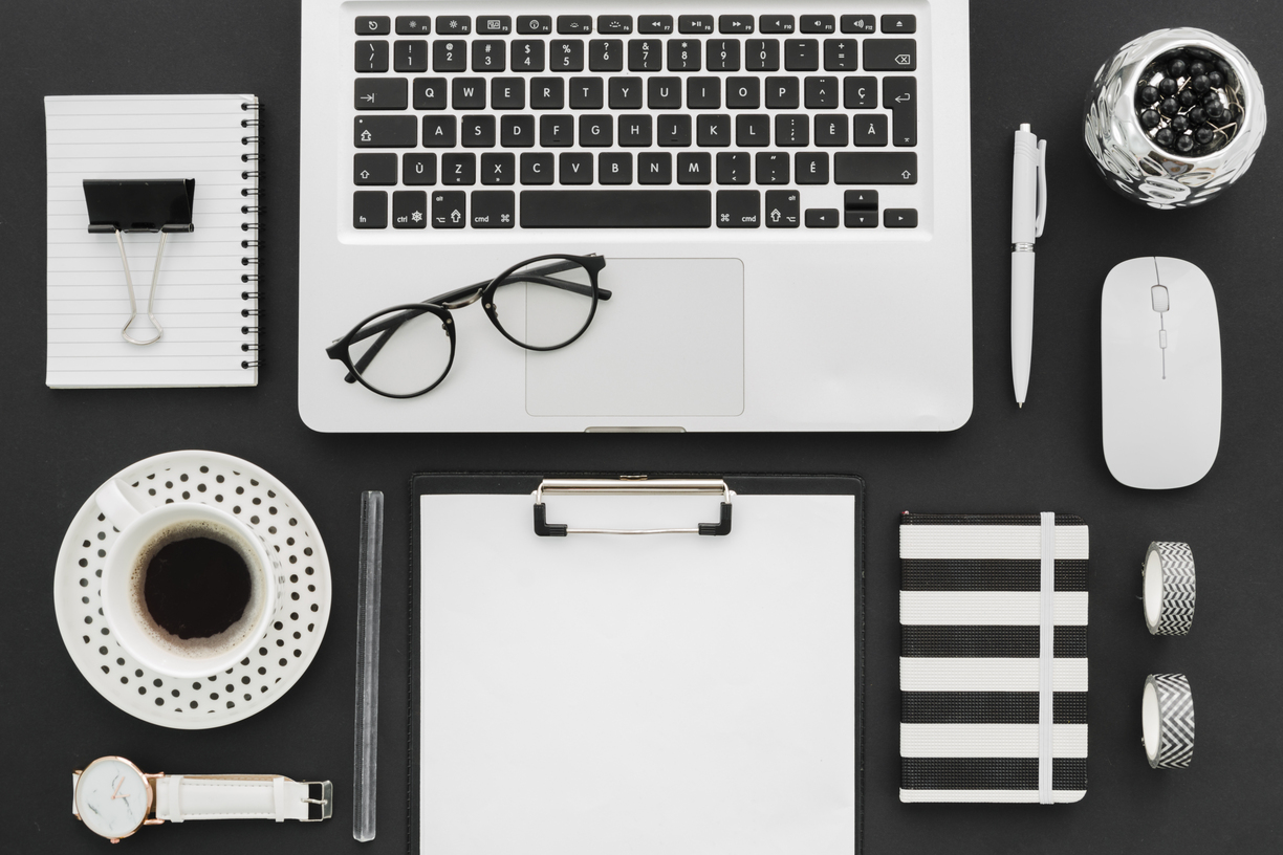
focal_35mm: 57
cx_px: 642
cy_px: 428
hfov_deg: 35.1
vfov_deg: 23.8
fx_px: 2031
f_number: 8
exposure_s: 1/13
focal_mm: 38
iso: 100
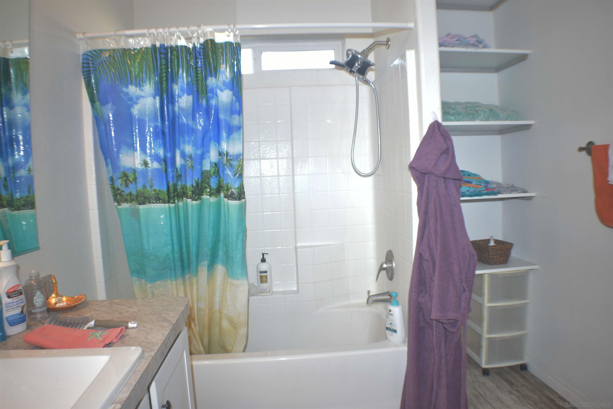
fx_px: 562
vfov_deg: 40.0
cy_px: 204
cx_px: 306
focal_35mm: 33
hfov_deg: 57.2
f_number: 3.8
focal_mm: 22
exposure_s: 1/50
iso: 400
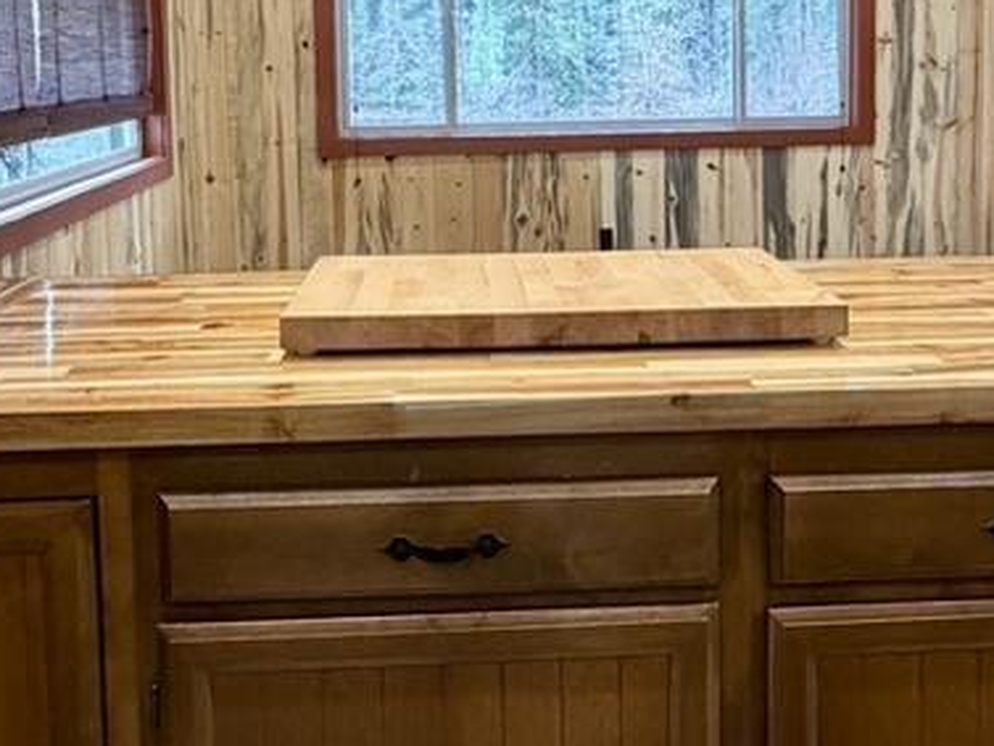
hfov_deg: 49.0
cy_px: 116
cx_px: 512
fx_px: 1092
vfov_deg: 36.1
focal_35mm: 38
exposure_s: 1/60
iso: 400
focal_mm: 2.22
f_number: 2.2
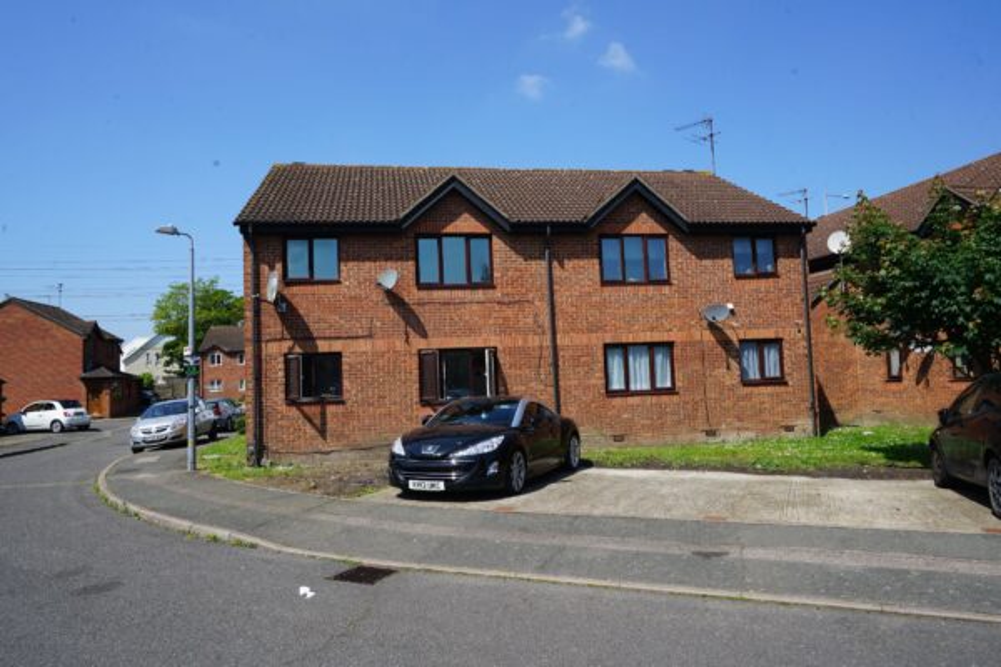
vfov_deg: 55.1
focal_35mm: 23
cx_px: 500
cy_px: 334
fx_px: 639
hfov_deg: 76.1
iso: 100
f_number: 14
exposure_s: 1/80
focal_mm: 23
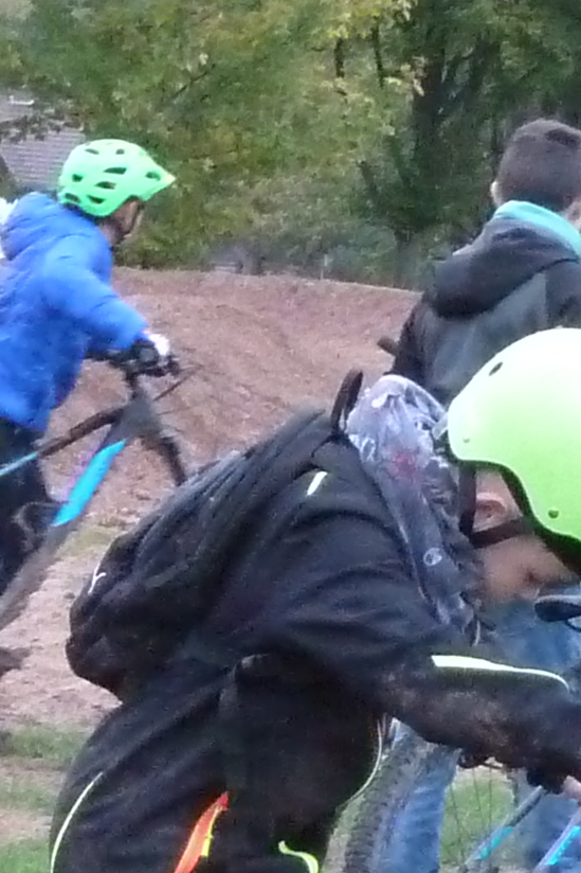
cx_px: -817
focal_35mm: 202
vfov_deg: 10.0
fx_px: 4892
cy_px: 1137
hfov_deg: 6.5
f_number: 3.6
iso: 800
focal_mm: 6.5
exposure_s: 1/80
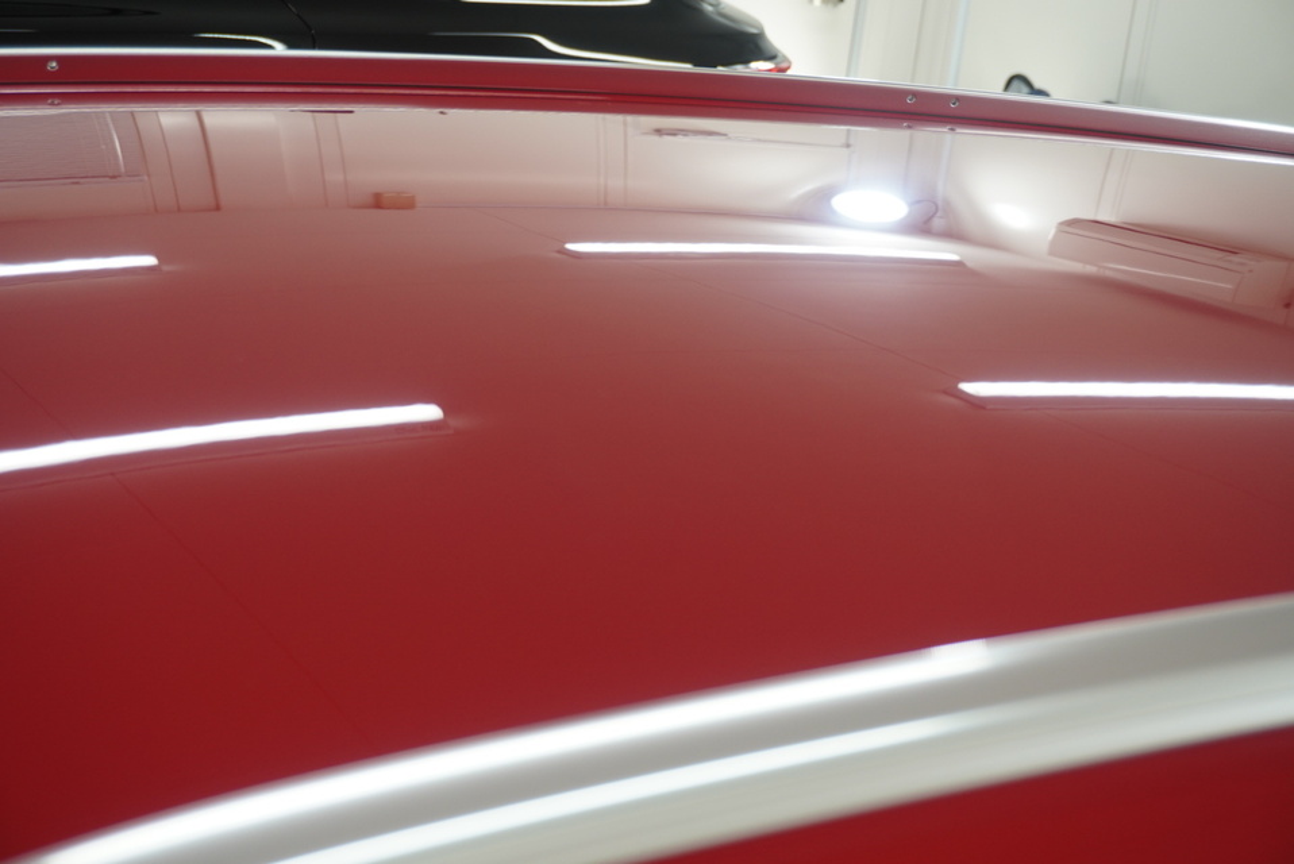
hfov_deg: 31.9
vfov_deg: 21.6
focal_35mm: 63
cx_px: 647
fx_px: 2266
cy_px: 432
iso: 400
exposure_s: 1/80
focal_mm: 42
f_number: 5.6
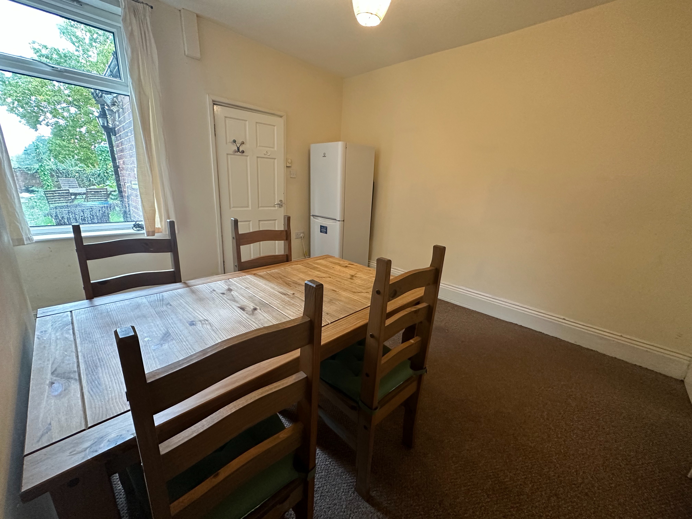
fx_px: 280
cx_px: 346
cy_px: 260
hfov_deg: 102.1
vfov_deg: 85.7
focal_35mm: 14
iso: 400
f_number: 2.2
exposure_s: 1/50
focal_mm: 2.22
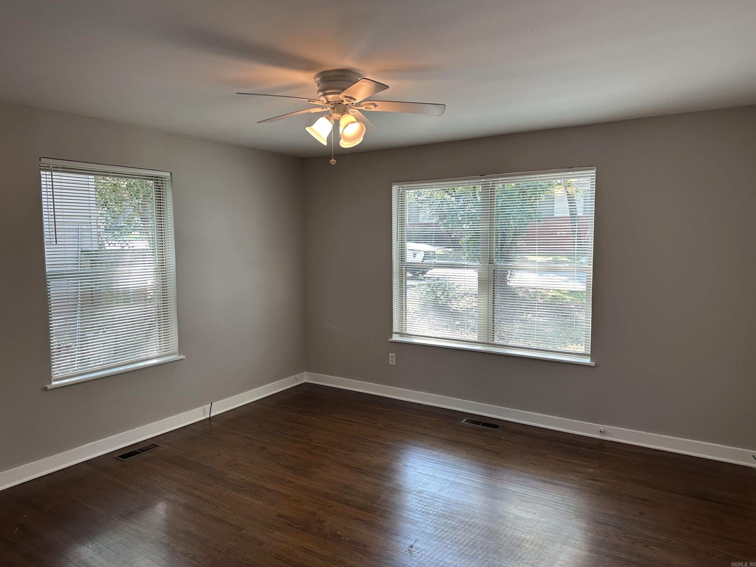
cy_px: 284
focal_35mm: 24
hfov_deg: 71.6
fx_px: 524
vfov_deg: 56.8
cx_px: 378
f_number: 1.78
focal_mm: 6.86
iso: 100
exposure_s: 1/120
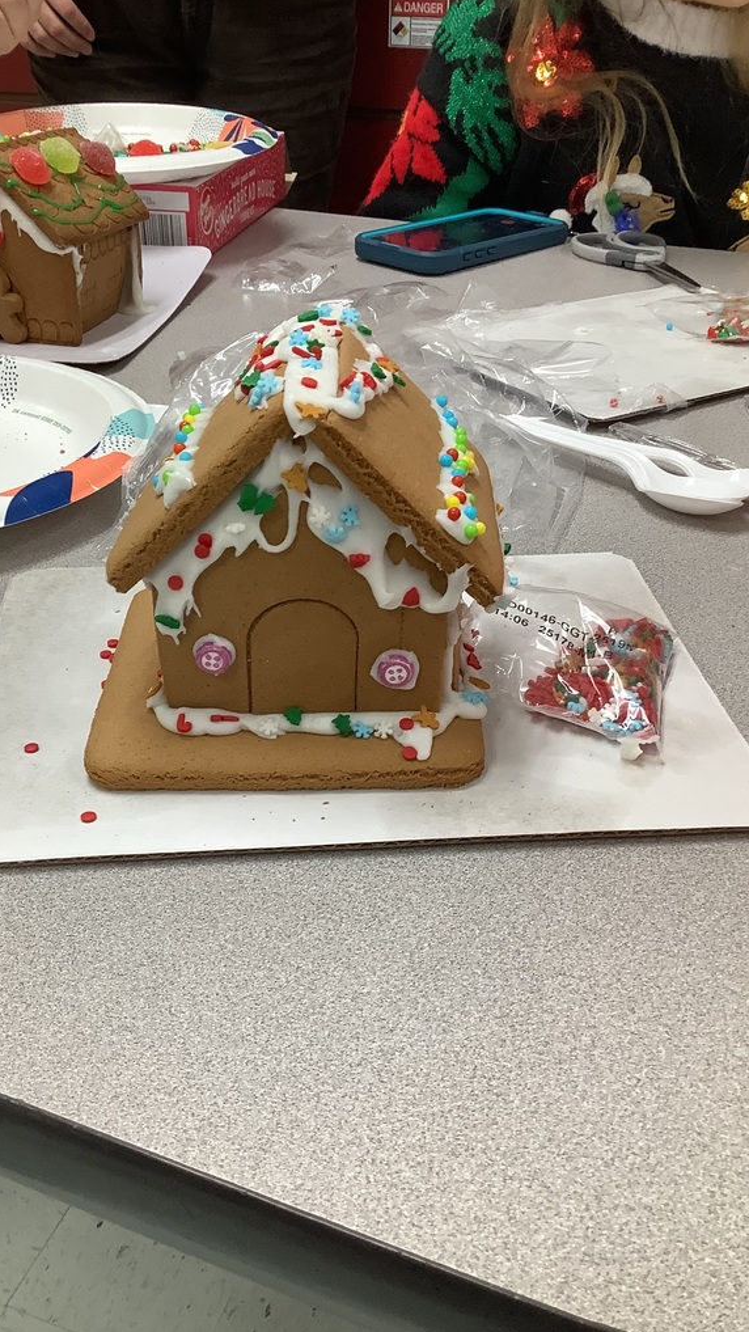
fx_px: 1201
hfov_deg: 34.6
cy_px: 665
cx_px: 352
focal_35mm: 34
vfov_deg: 58.0
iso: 80
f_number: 2.4
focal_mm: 3.3
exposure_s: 1/50
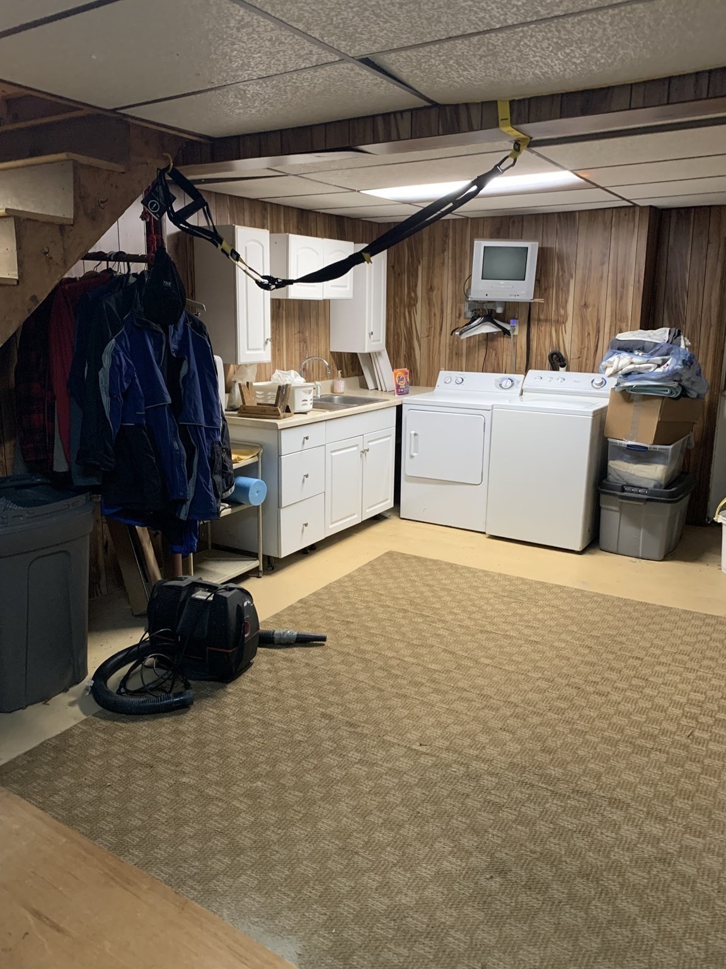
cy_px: 484
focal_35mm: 26
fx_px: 727
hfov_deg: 53.1
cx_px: 363
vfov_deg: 67.3
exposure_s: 1/60
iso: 320
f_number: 1.8
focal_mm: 4.25
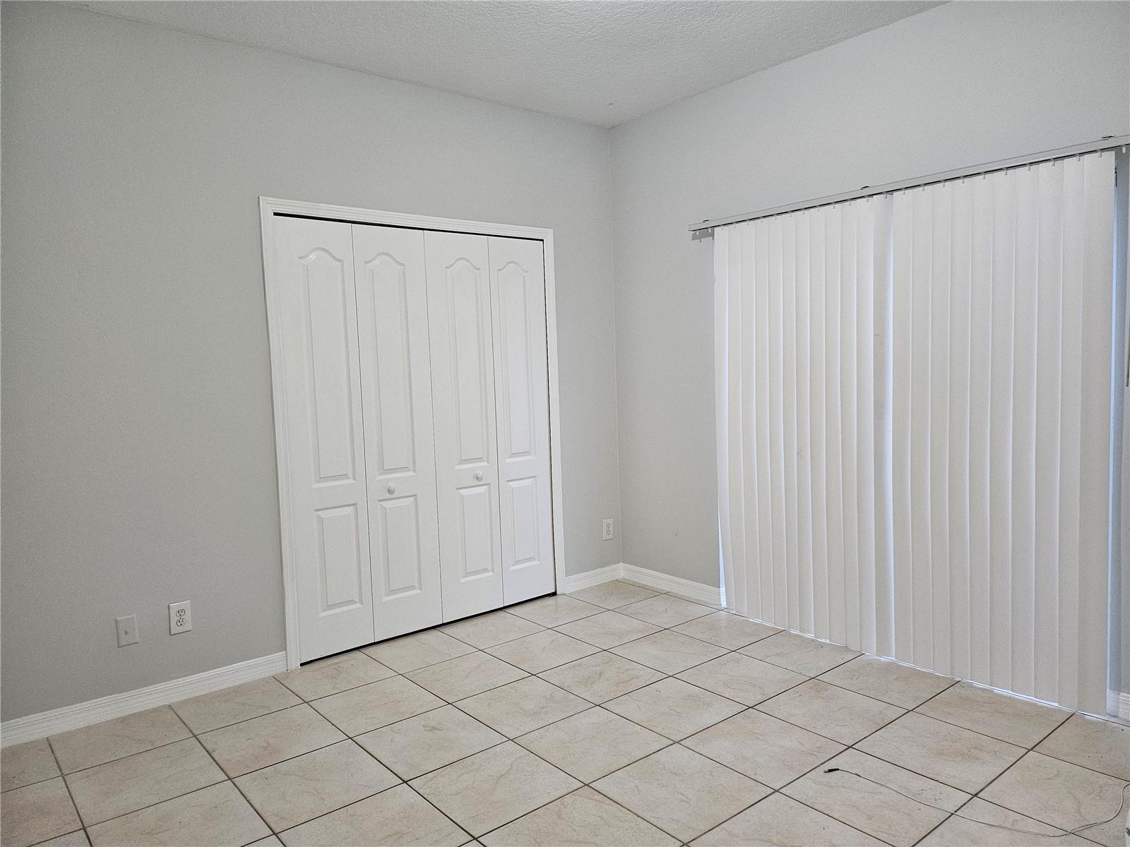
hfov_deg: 71.6
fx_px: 783
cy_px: 424
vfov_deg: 56.8
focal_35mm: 24
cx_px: 565
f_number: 1.8
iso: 250
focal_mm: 5
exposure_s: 1/120
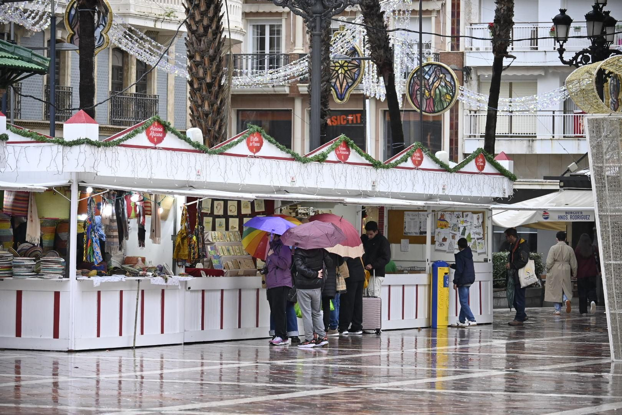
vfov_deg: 9.0
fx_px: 2644
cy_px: 208
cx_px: 311
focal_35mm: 153
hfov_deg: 13.4
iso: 800
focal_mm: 102
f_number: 5
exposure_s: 1/250
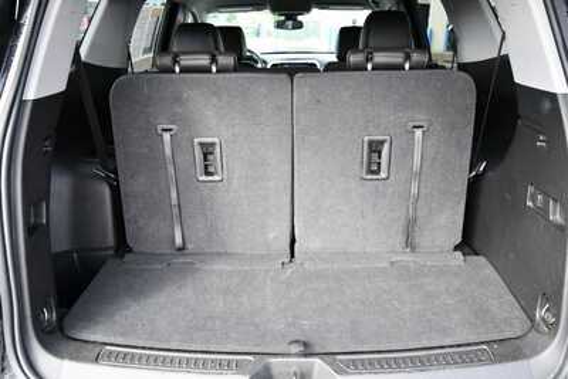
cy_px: 190
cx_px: 284
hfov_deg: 61.9
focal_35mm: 30
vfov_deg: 43.6
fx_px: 473
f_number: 5.6
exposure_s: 1/160
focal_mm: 20
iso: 800
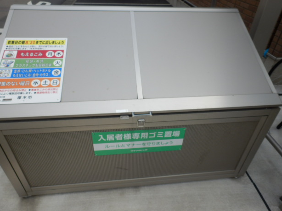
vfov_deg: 54.9
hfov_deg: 69.4
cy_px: 102
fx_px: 204
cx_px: 139
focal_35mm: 25
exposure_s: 1/160
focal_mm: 4.2
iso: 80
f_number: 7.9
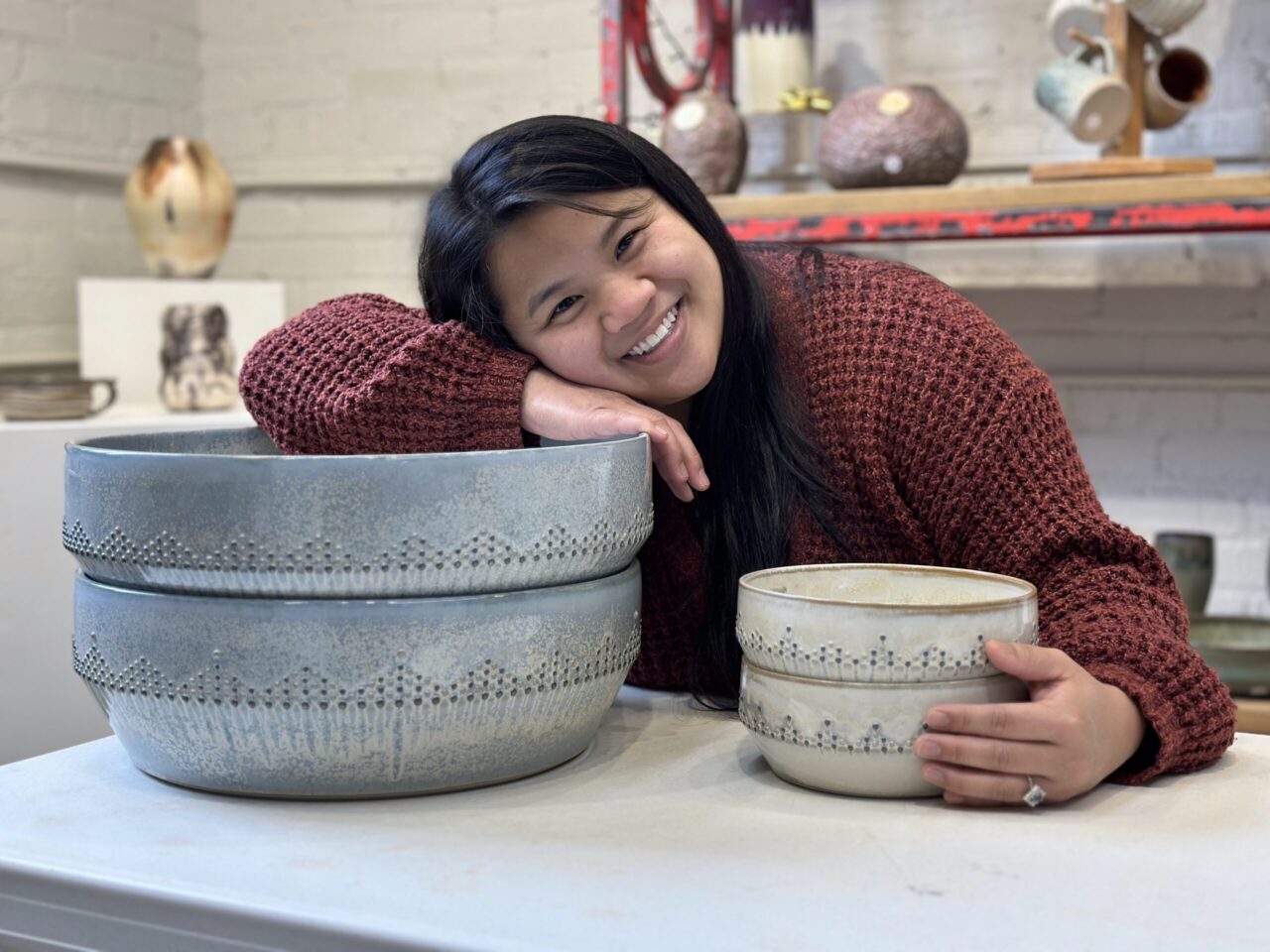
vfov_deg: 30.3
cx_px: 635
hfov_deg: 39.7
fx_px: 1761
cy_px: 476
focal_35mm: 48
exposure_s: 1/120
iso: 100
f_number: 1.78
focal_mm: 6.86
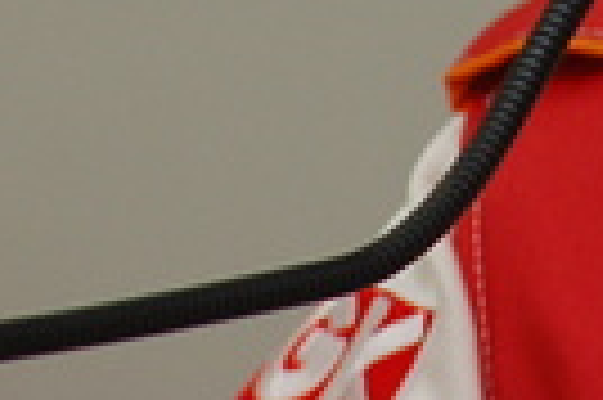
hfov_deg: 1.3
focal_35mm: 1616
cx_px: 850
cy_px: -593
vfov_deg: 0.8
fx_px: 27035
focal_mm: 200
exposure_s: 1/60
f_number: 8
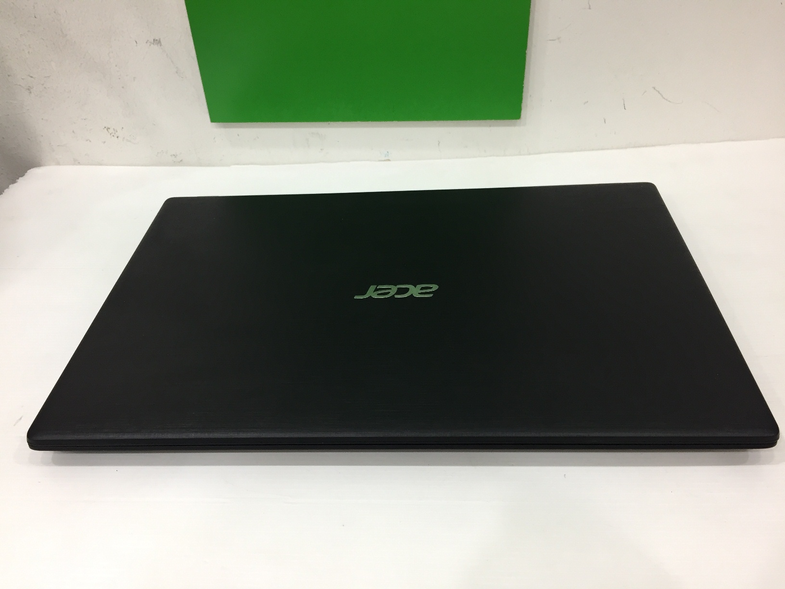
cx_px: 392
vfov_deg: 48.2
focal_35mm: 29
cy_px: 294
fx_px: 658
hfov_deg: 61.7
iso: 100
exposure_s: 1/33
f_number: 2.2
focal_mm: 4.15
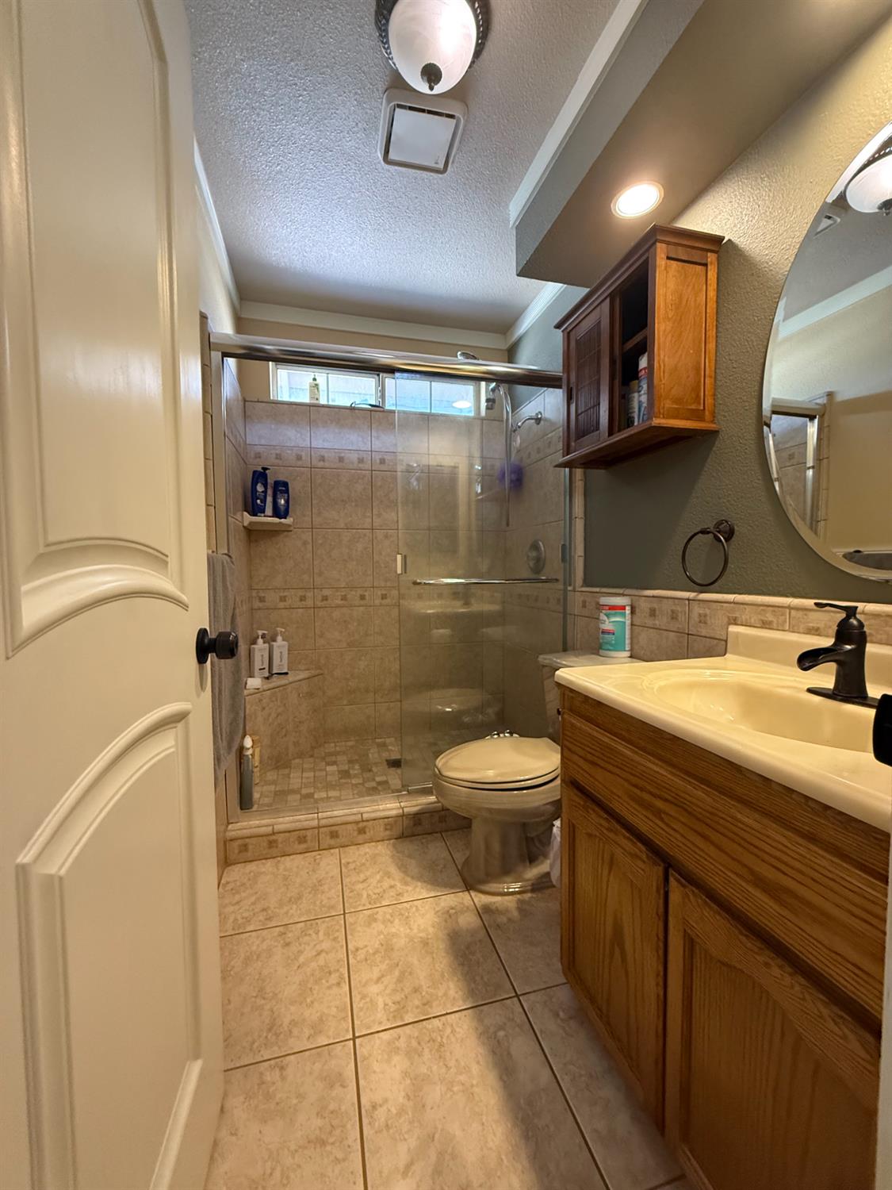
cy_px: 595
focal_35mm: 14
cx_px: 446
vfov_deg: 102.1
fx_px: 481
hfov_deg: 85.7
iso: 640
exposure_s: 1/60
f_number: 2.2
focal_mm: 2.22
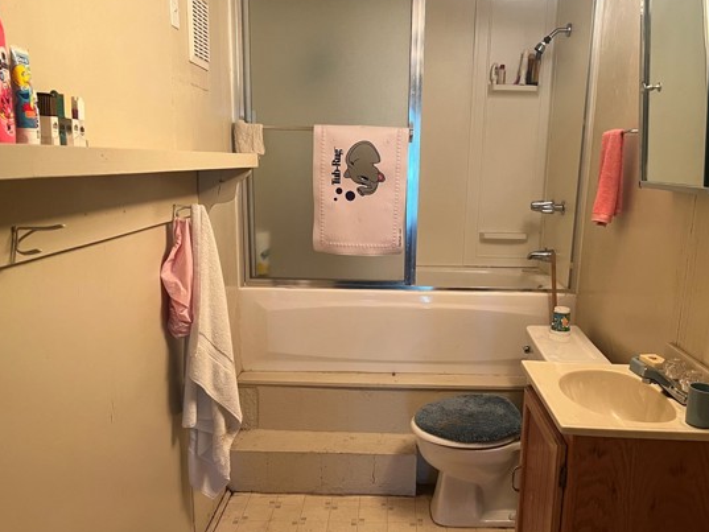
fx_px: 635
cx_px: 391
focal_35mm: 31
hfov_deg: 58.2
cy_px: 297
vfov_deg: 45.4
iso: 250
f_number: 1.5
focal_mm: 5.7
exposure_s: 1/60
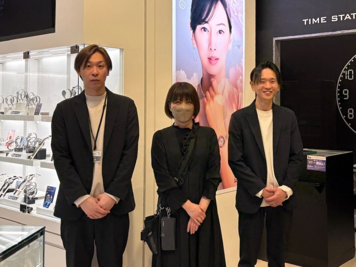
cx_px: 178
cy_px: 134
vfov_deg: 53.1
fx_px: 267
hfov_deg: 67.3
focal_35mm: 26
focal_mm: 5.96
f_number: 1.6
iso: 40
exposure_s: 1/248
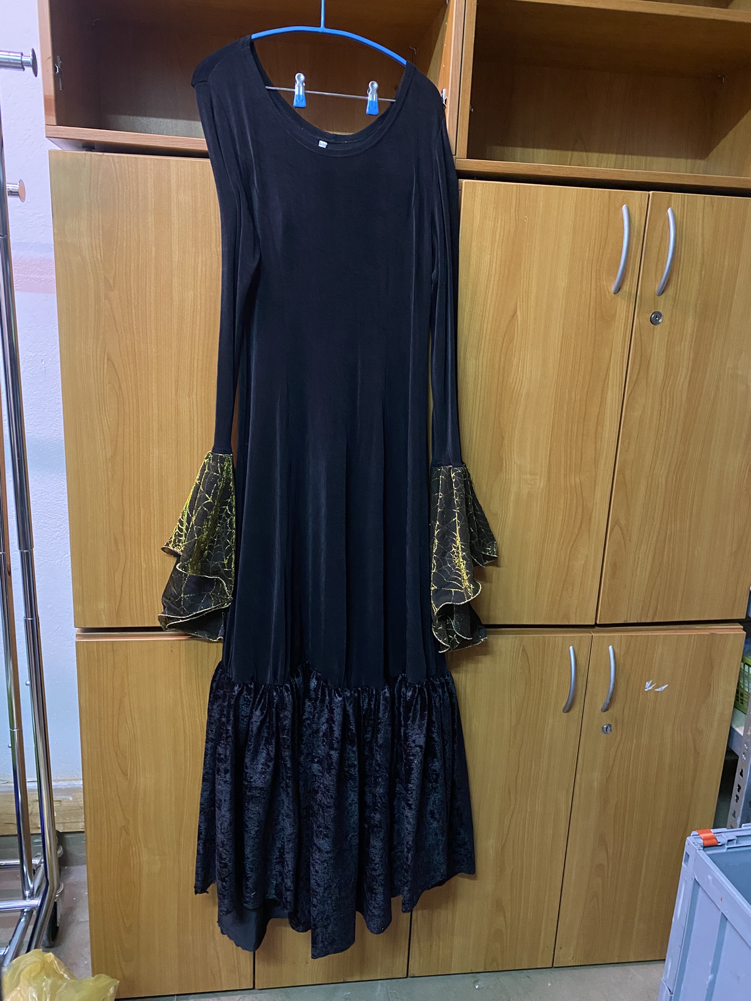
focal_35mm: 26
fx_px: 752
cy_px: 500
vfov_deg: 67.3
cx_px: 376
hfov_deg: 53.1
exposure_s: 1/25
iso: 640
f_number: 1.8
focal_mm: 4.25
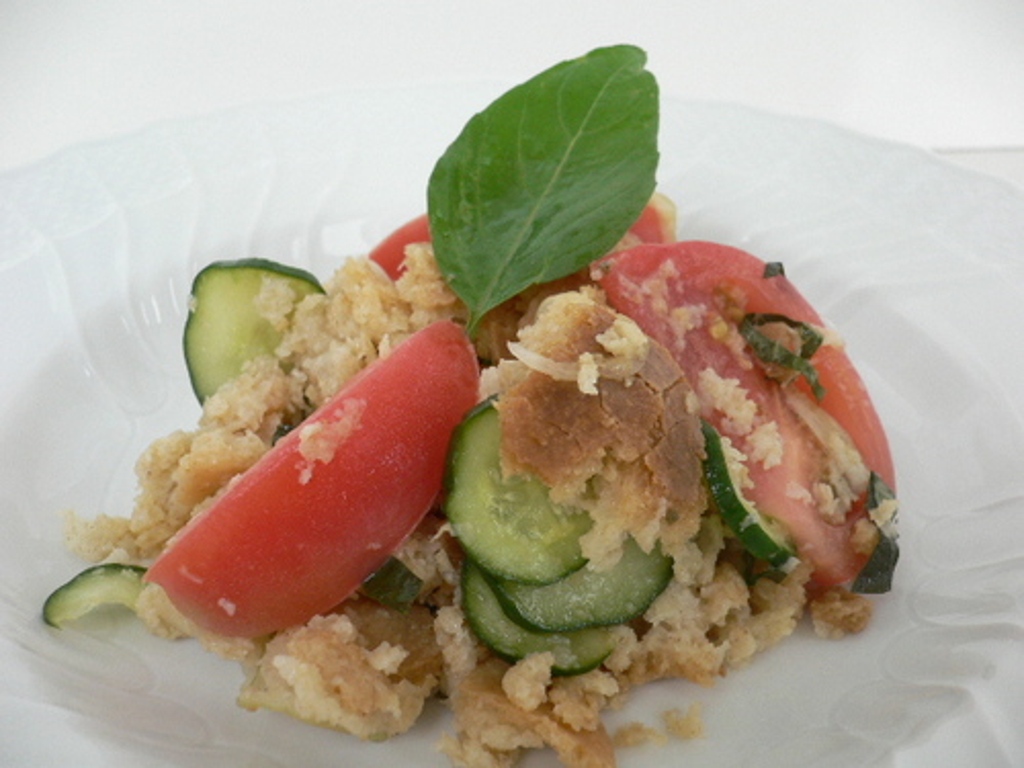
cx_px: 512
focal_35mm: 35
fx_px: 1035
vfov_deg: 40.7
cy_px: 384
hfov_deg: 52.6
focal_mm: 5.8
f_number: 2.8
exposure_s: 1/60
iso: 100
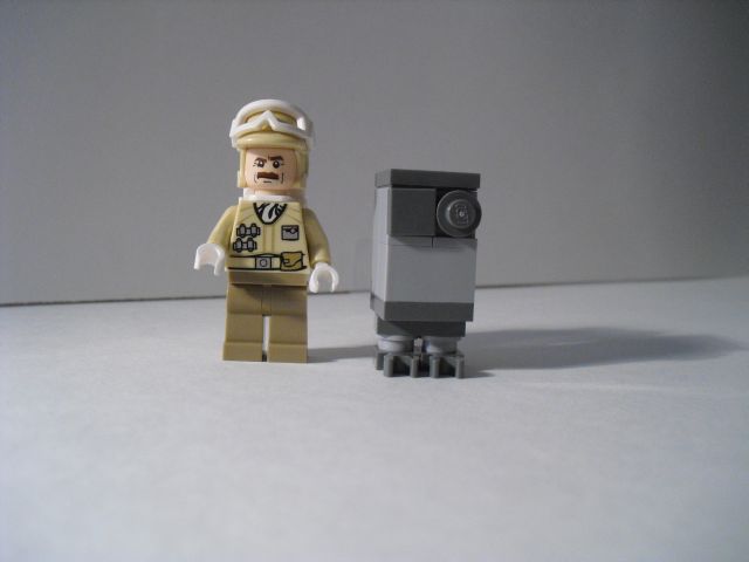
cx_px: 374
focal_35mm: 36
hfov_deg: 51.4
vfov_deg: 39.7
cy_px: 281
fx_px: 779
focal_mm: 6.3
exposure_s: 1/60
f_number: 3.1
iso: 400
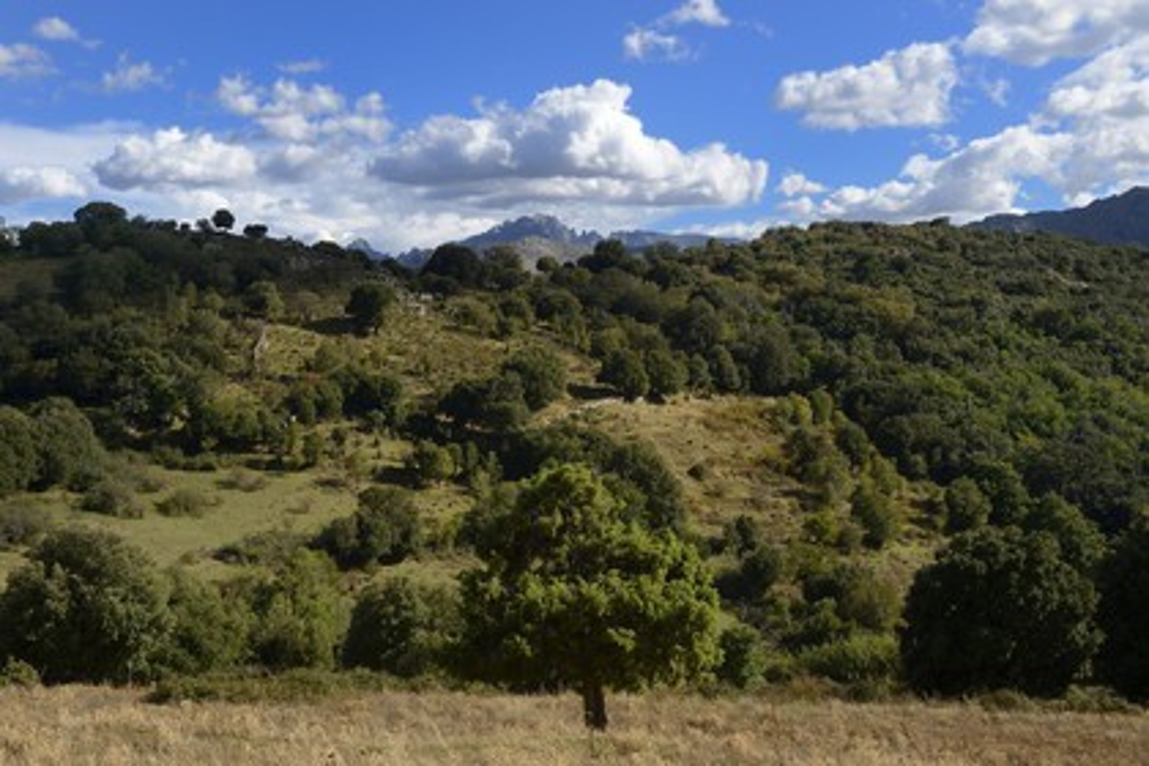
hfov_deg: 46.4
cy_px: 383
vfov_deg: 31.9
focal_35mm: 42
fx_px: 1340
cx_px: 574
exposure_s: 1/200
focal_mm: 42
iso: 200
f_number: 13
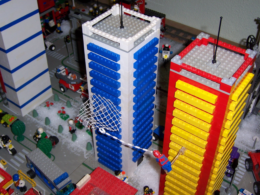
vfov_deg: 32.2
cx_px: 130
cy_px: 98
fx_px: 338
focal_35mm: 45
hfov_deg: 42.1
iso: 80
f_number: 3.2
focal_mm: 7.7
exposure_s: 1/60
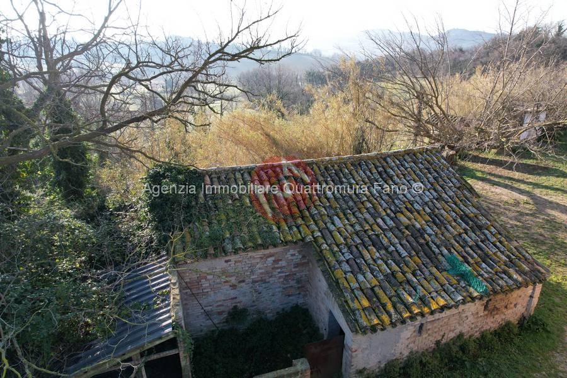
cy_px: 189
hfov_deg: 78.6
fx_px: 346
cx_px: 284
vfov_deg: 57.2
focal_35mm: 22
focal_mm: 8.38
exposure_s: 1/500
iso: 100
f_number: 2.8
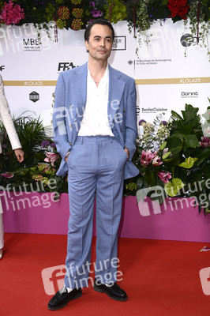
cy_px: 158
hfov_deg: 23.3
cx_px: 105
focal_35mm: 58
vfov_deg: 34.5
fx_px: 508
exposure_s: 1/250
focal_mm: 58
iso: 500
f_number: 5.6
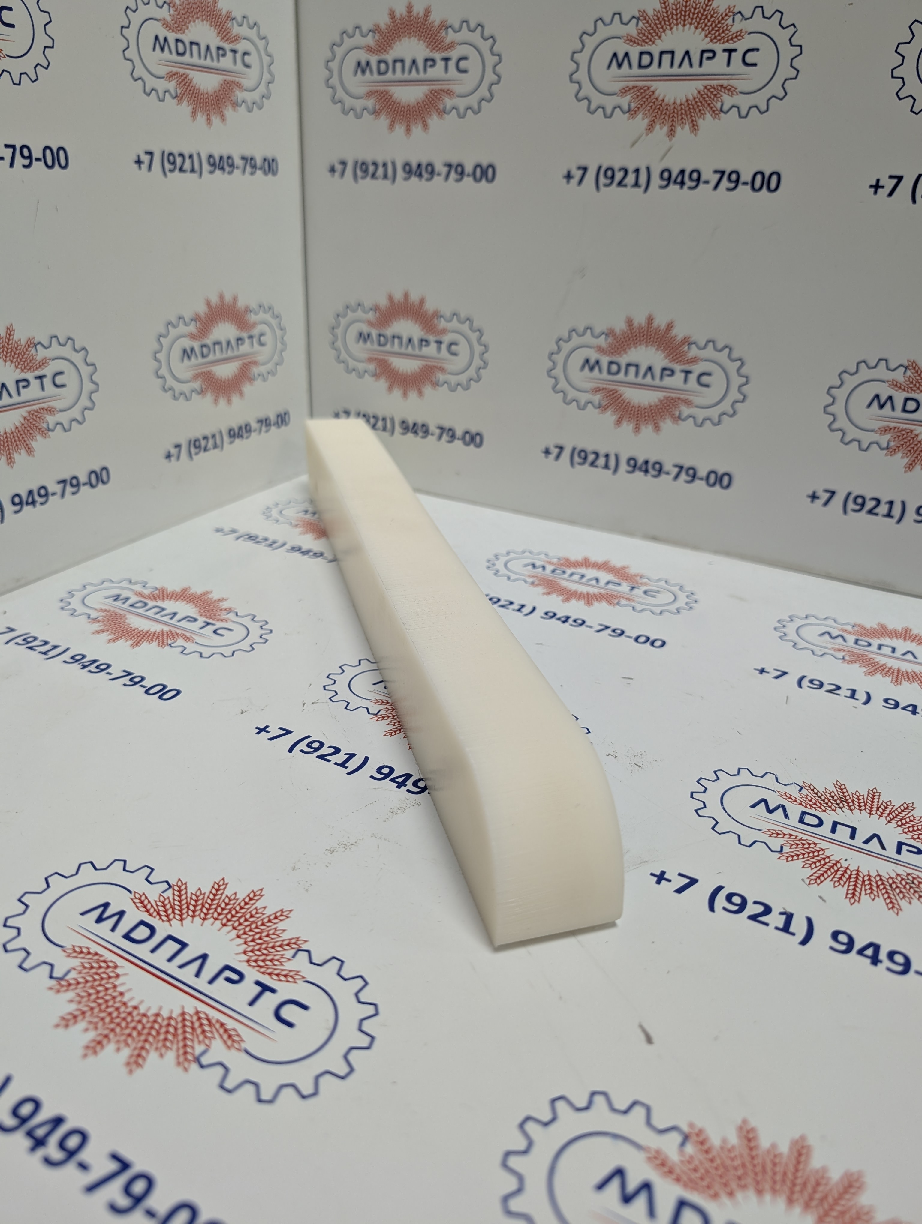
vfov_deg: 71.5
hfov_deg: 56.9
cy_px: 612
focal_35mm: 24
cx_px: 461
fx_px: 850
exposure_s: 1/100
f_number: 1.68
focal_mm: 6.9
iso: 74
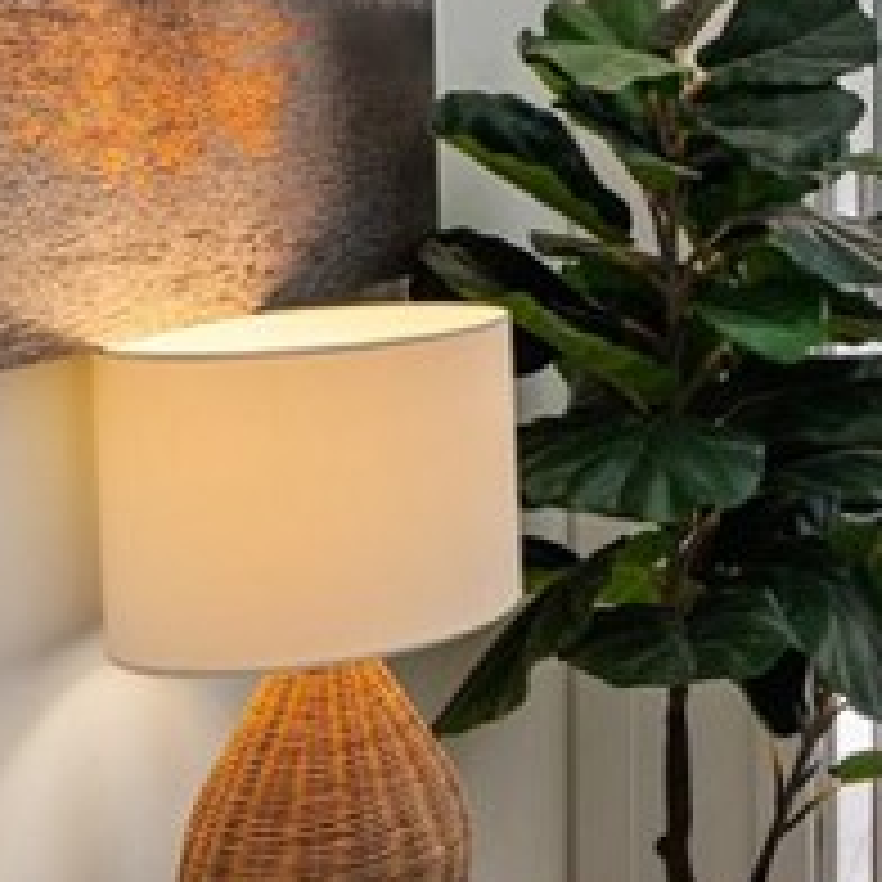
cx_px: 1251
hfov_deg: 23.3
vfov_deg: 26.8
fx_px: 1787
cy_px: 101
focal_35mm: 62
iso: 400
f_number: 8
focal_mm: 14
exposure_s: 1/40
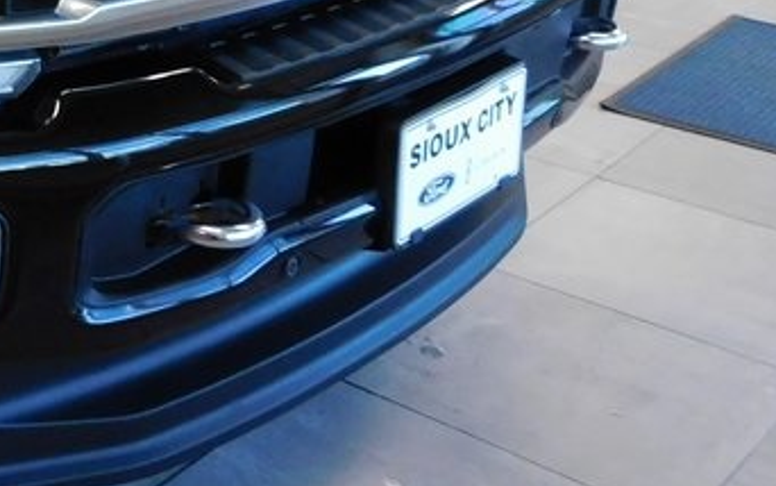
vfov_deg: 16.9
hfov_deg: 24.2
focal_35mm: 73
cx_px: -272
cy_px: -125
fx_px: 1544
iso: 320
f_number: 3
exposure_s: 1/30
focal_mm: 4
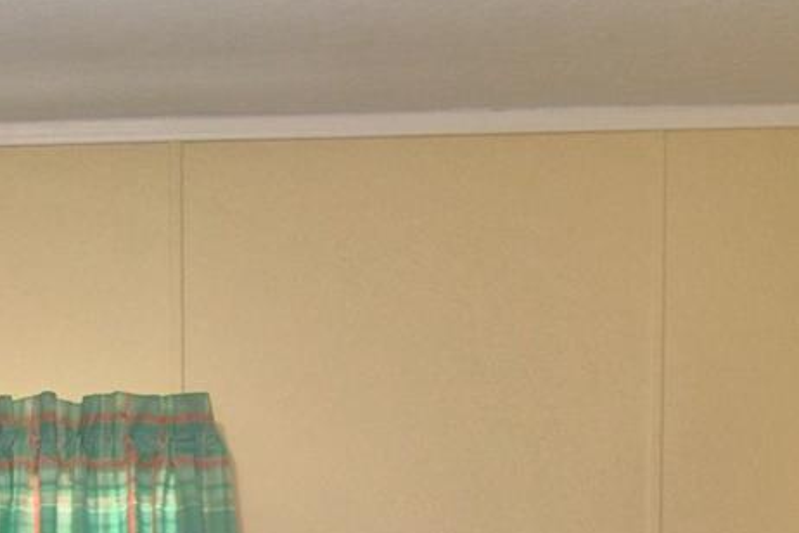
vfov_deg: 21.3
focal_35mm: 52
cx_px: 97
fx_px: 1154
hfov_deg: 36.1
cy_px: 831
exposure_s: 1/40
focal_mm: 10
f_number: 4.5
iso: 200
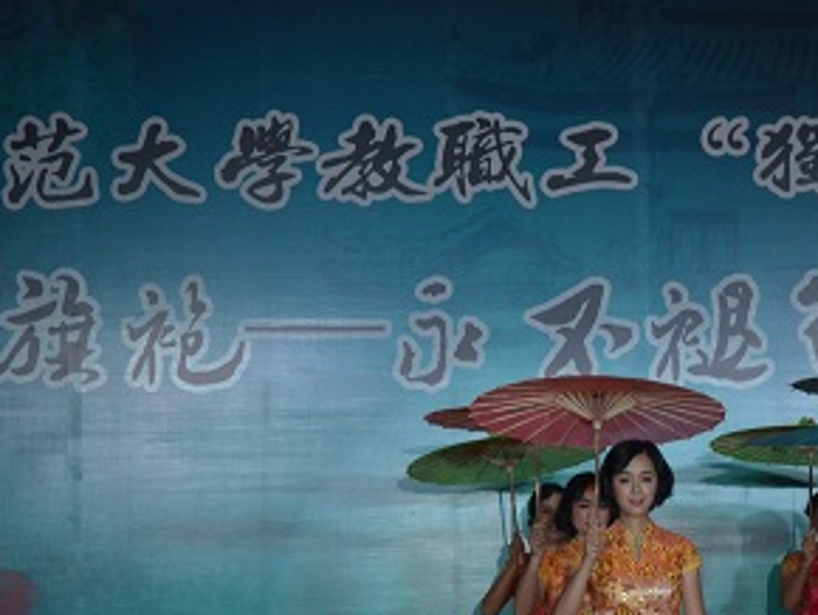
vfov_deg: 11.8
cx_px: 612
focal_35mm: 125
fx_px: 2956
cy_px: 487
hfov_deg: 15.7
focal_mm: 42
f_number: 4.8
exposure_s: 1/400
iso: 640
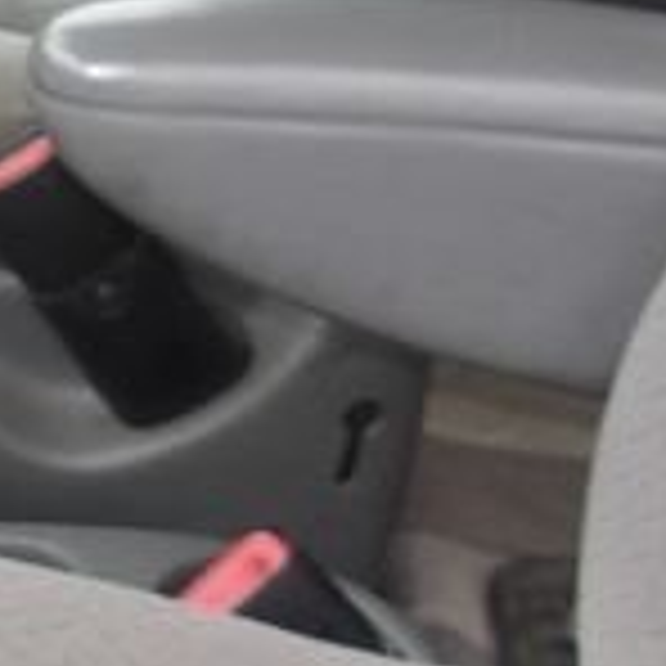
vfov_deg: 10.5
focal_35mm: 165
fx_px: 3592
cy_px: 54
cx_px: -297
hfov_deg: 10.3
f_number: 3
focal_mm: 4.9
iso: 156
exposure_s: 1/30
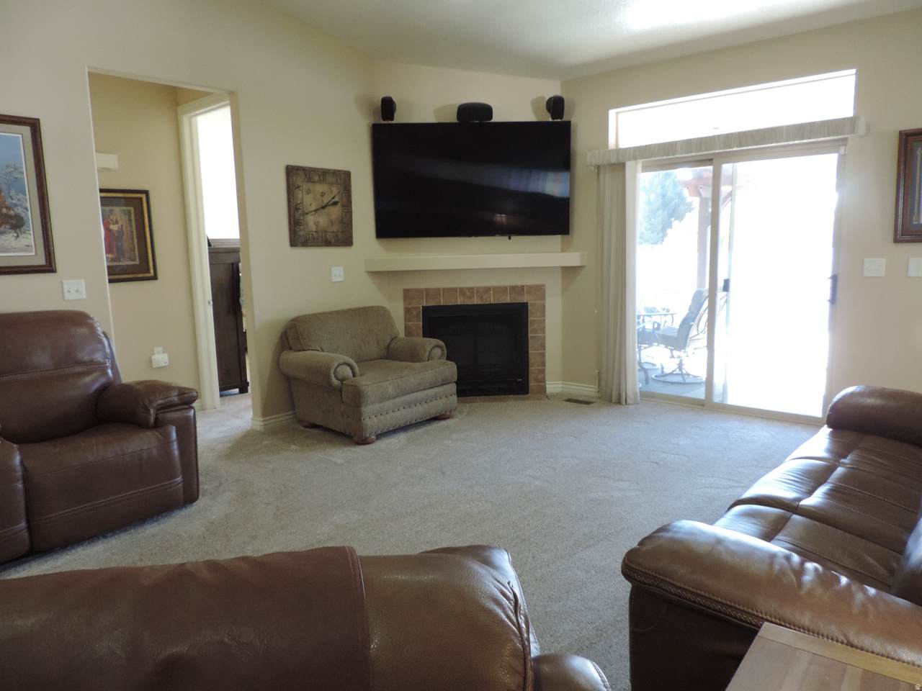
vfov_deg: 56.8
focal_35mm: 24
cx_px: 461
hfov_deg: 71.6
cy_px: 346
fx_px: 639
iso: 640
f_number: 3
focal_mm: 4.3
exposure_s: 1/60
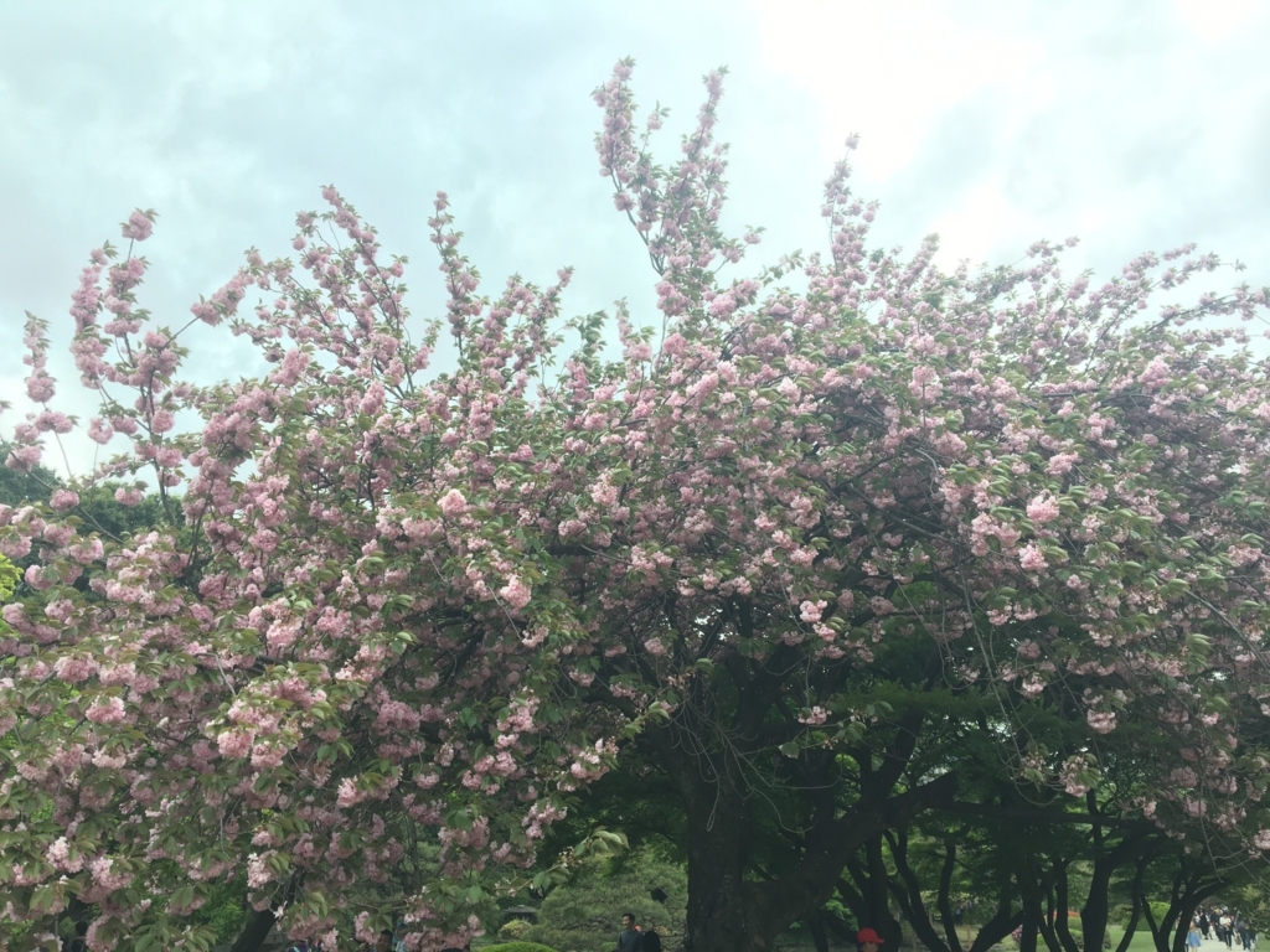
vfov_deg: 48.2
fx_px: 1064
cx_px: 635
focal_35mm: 29
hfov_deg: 61.7
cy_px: 476
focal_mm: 4.15
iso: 25
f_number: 2.2
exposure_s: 1/120
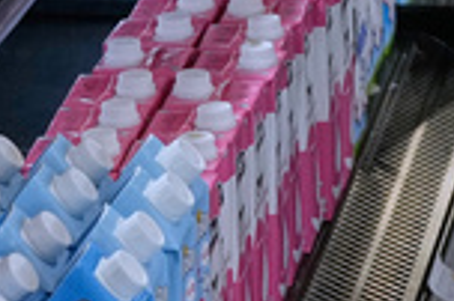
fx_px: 3905
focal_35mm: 310
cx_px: 591
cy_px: -580
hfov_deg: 6.6
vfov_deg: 4.3
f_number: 5
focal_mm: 46
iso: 2500
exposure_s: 1/500
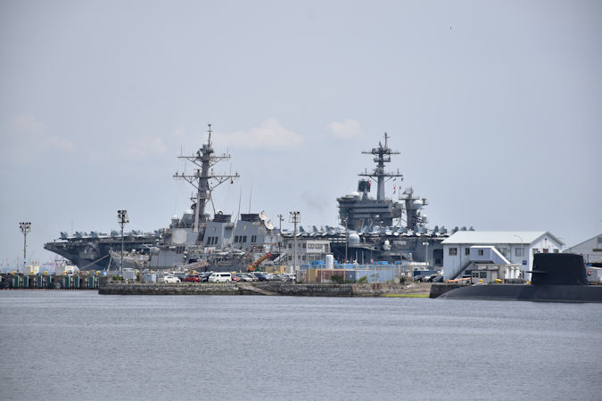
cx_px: 301
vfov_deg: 7.0
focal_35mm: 195
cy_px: 200
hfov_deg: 10.5
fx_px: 3261
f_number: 7.1
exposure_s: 1/800
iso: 200
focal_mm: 130
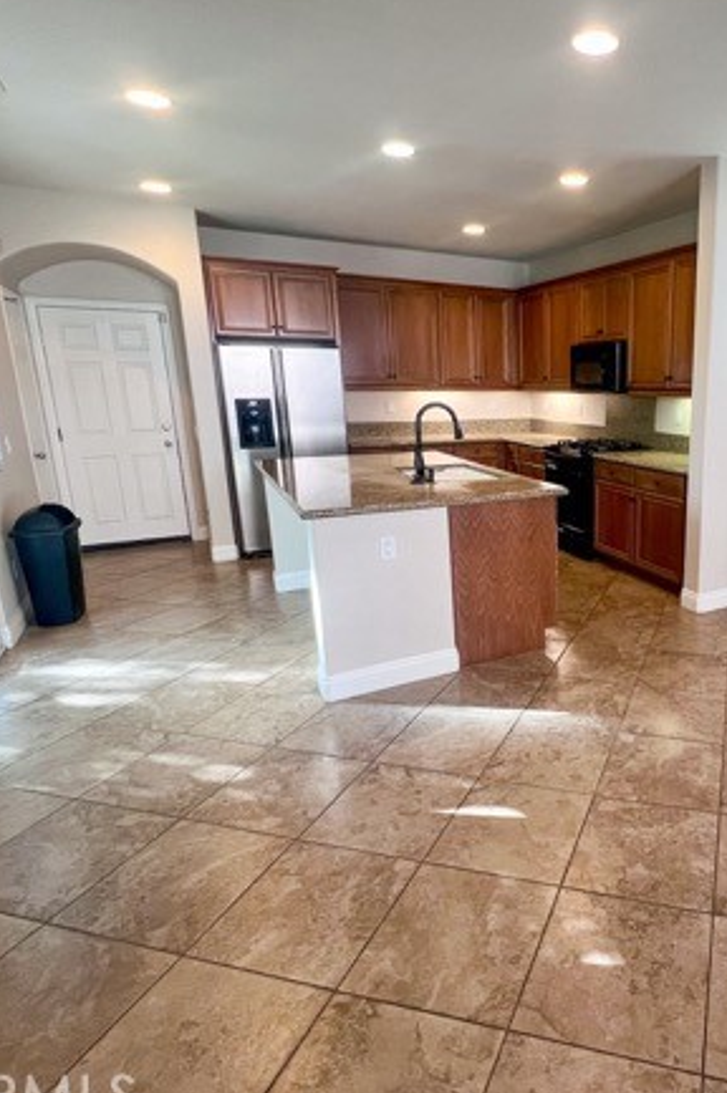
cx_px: 596
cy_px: 528
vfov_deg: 84.0
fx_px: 607
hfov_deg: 56.7
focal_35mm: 20
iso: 200
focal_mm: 1.57
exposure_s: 1/60
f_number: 1.8
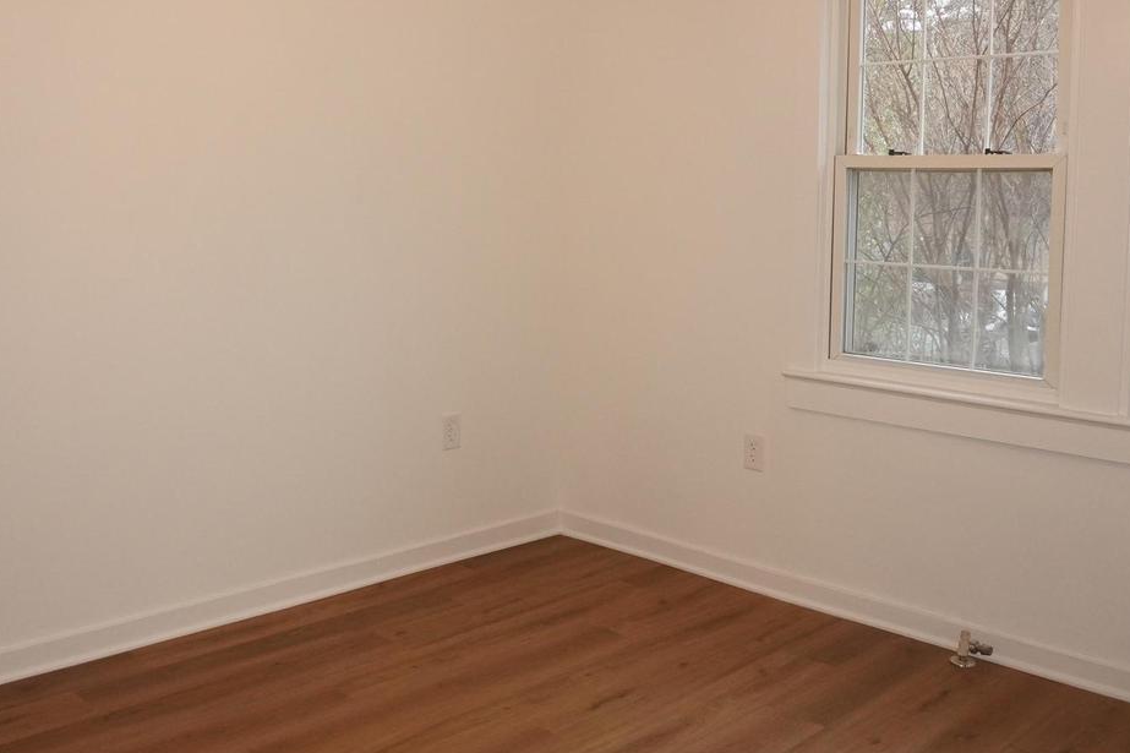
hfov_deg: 48.7
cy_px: 273
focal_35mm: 40
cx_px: 520
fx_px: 1248
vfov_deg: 33.4
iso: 2000
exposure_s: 1/60
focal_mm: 17
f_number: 9
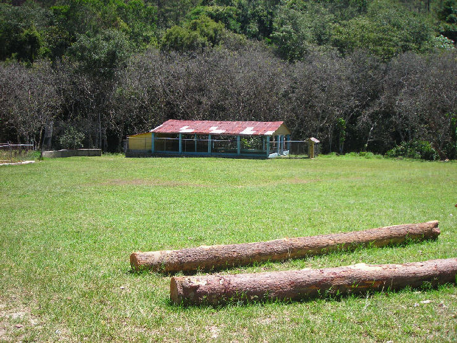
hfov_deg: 49.0
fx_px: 502
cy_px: 172
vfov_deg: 37.7
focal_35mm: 38
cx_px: 228
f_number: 3.2
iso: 50
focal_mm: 6.3
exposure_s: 1/318
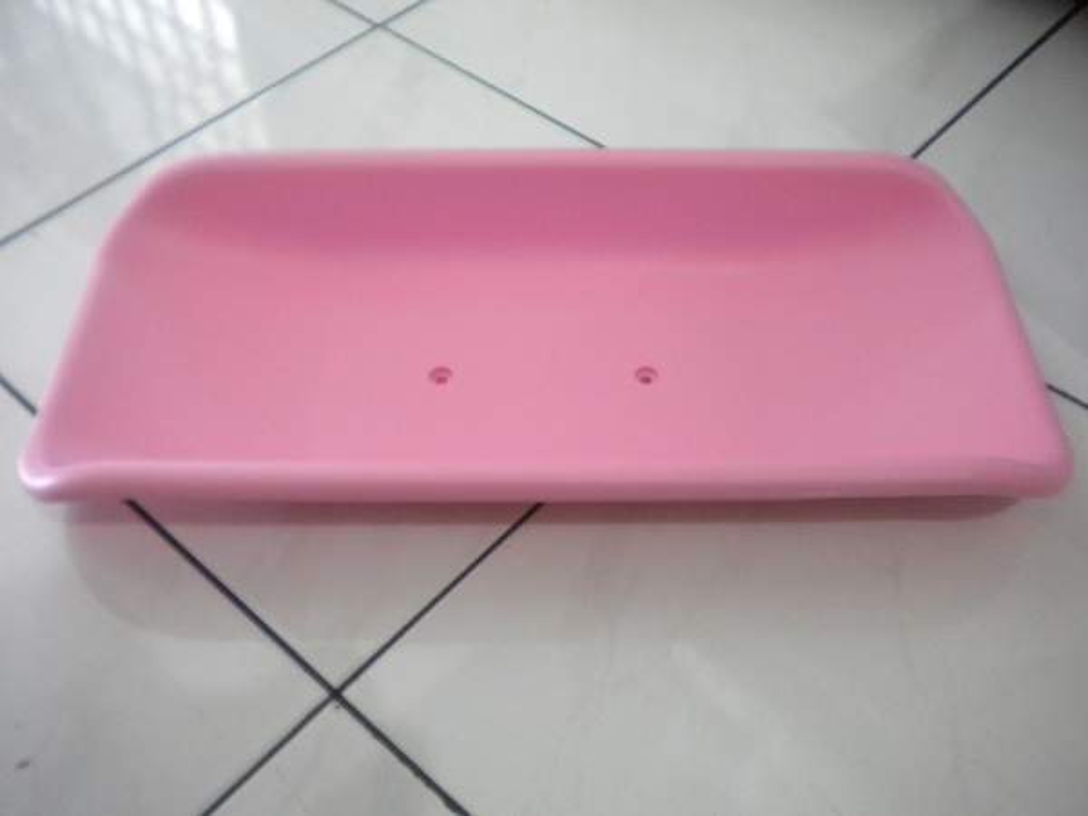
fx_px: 1100
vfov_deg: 40.7
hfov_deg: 52.6
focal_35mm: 35
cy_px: 408
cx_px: 544
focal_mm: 6.3
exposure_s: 1/9.3
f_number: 3.1
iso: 400
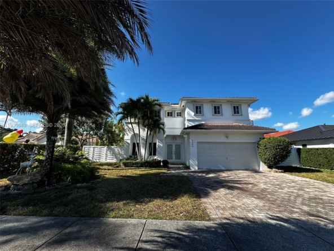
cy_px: 126
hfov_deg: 102.1
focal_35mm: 14
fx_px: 135
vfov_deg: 85.7
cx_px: 167
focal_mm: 2.22
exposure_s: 1/1276
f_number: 2.2
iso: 50
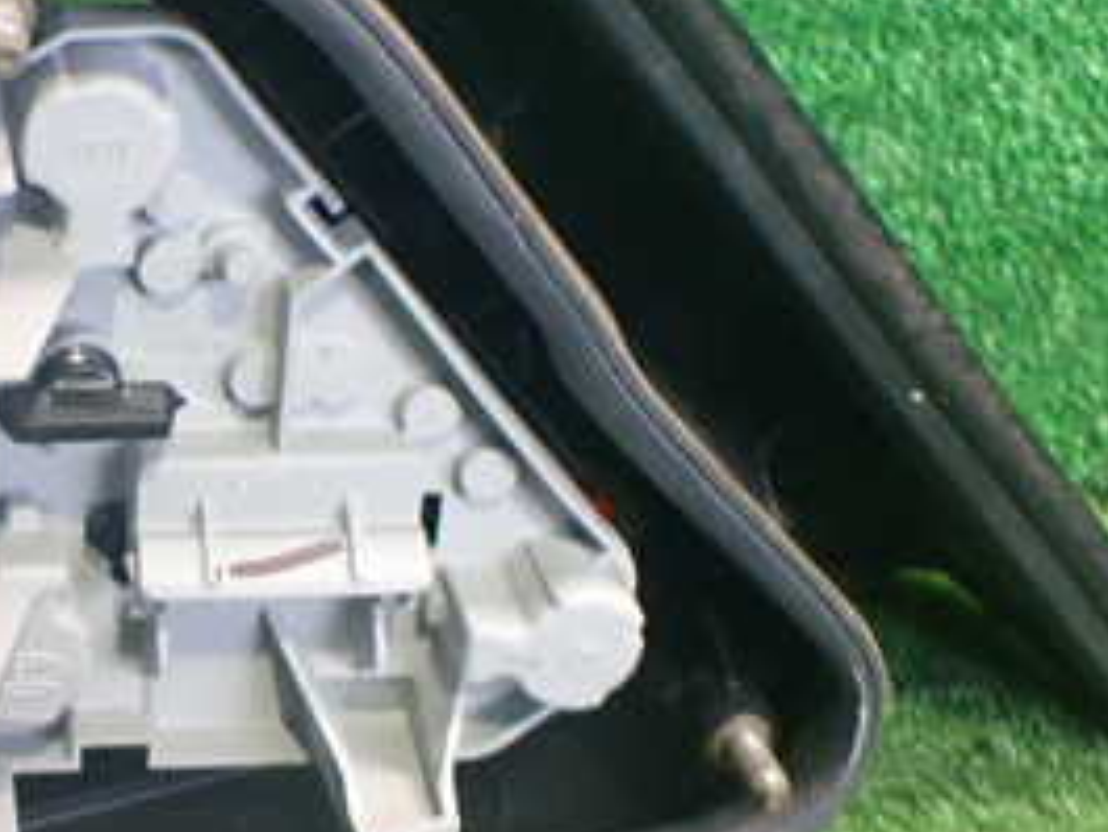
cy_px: 318
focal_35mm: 68
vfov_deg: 21.6
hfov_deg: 26.9
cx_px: -4
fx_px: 2178
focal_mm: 5.4
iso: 800
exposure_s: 1/40
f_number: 2.3
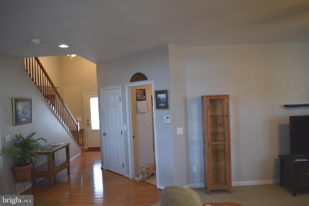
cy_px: 103
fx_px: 232
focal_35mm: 27
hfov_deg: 67.4
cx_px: 154
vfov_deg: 47.9
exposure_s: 1/60
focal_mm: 18
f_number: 4
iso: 400
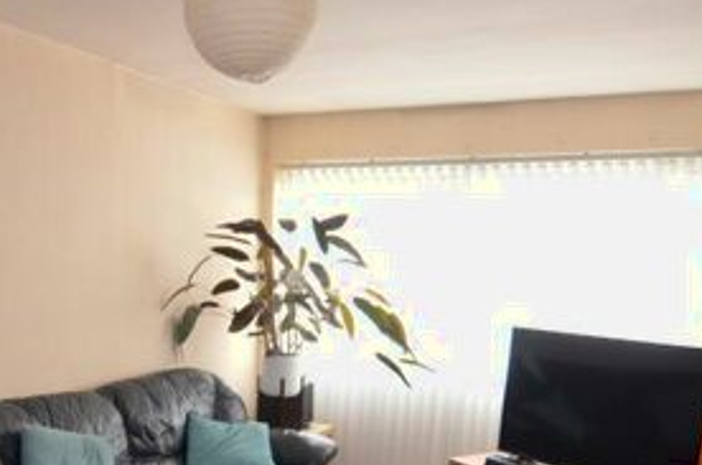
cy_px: 454
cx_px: 277
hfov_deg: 50.4
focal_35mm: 38
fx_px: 740
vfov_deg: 32.4
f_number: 3.5
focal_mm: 10
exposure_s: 1/60
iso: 800
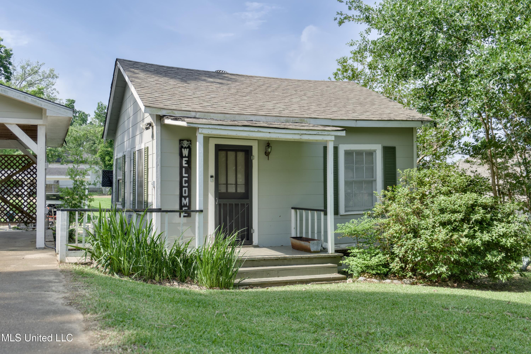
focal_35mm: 36
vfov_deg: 36.9
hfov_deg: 53.1
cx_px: 266
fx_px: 531
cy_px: 177
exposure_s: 1/400
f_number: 4.5
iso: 100
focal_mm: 36
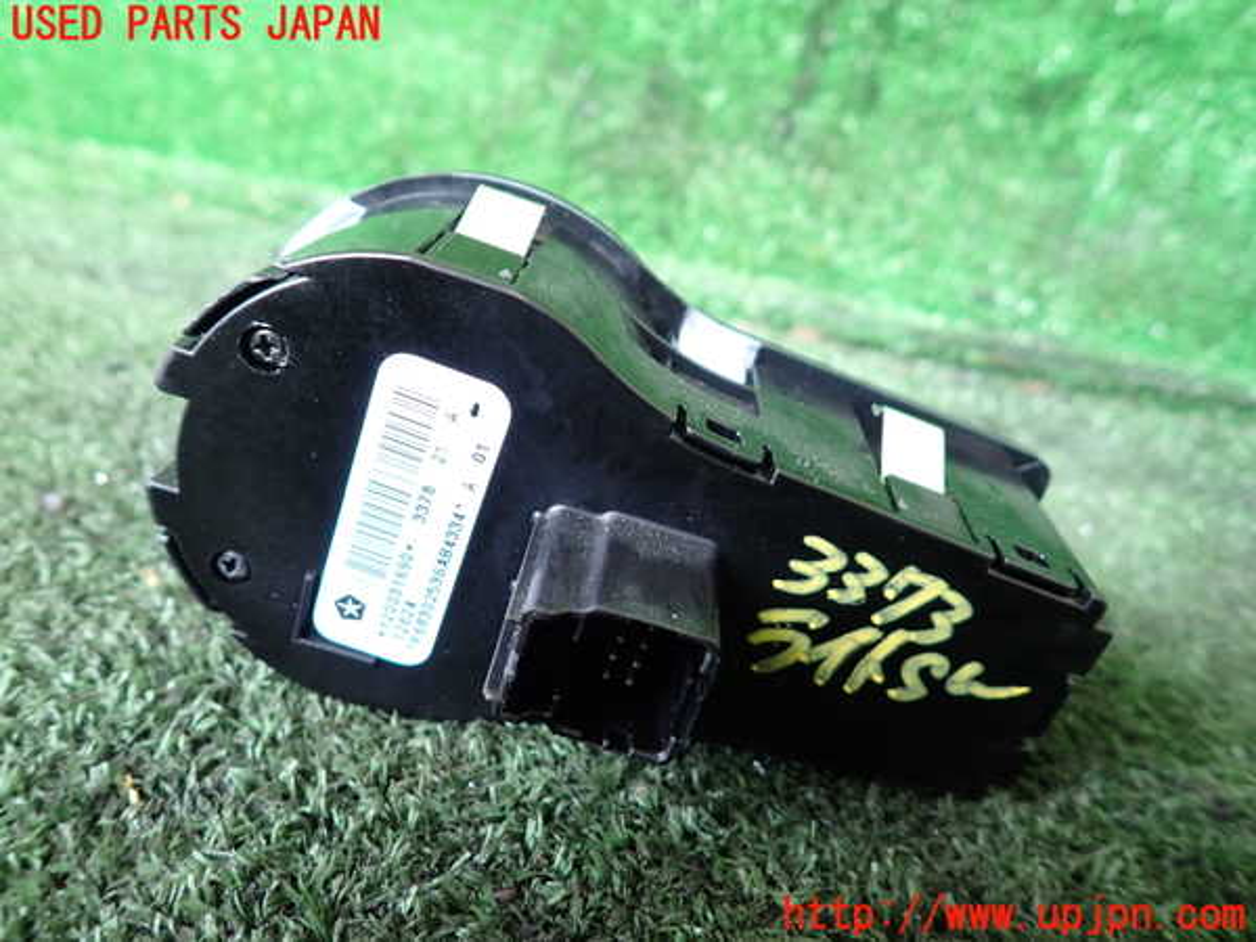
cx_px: 628
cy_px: 471
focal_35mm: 25
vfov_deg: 54.9
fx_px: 907
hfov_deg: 69.4
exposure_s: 1/40
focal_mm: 4.5
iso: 200
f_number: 2
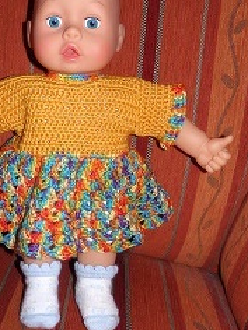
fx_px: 353
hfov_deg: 38.0
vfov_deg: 50.1
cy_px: 155
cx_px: 74
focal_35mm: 37
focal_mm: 4.5
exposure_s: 1/30
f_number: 8.7
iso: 400
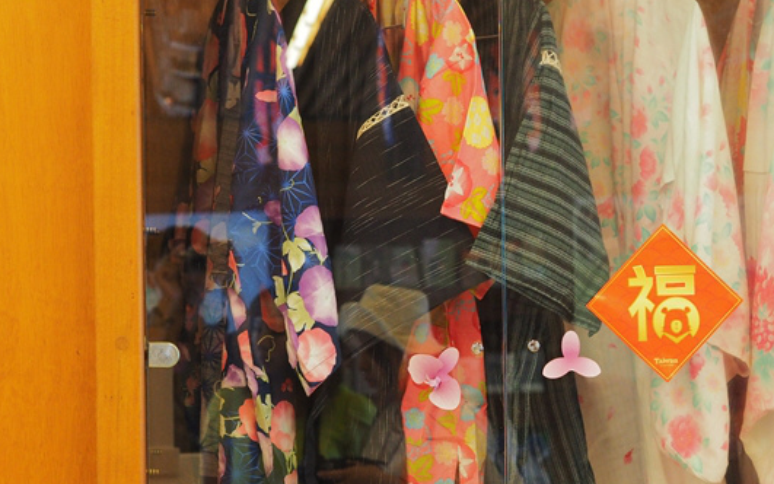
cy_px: 265
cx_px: 458
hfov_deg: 18.1
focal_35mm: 115
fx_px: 2426
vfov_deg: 11.4
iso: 1600
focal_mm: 45
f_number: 3.5
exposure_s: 1/80
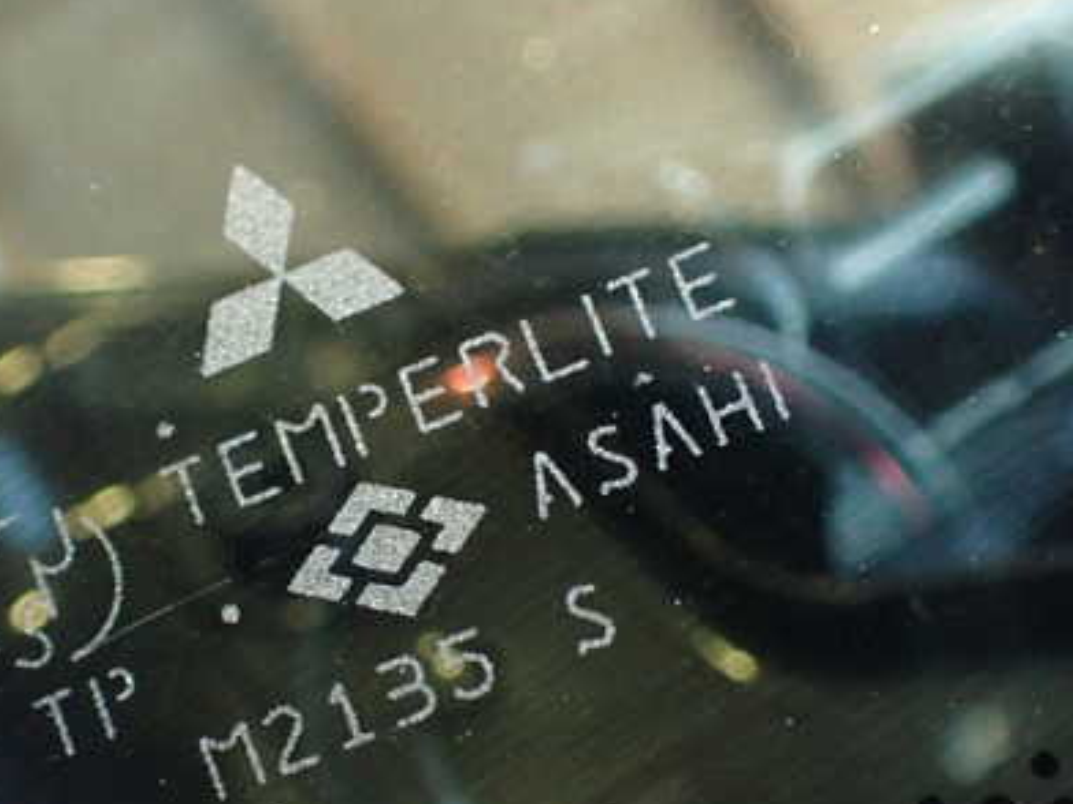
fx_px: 1519
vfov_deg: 29.5
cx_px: 452
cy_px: 541
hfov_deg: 38.8
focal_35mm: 49
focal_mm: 5.79
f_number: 2.4
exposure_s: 1/30
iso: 800
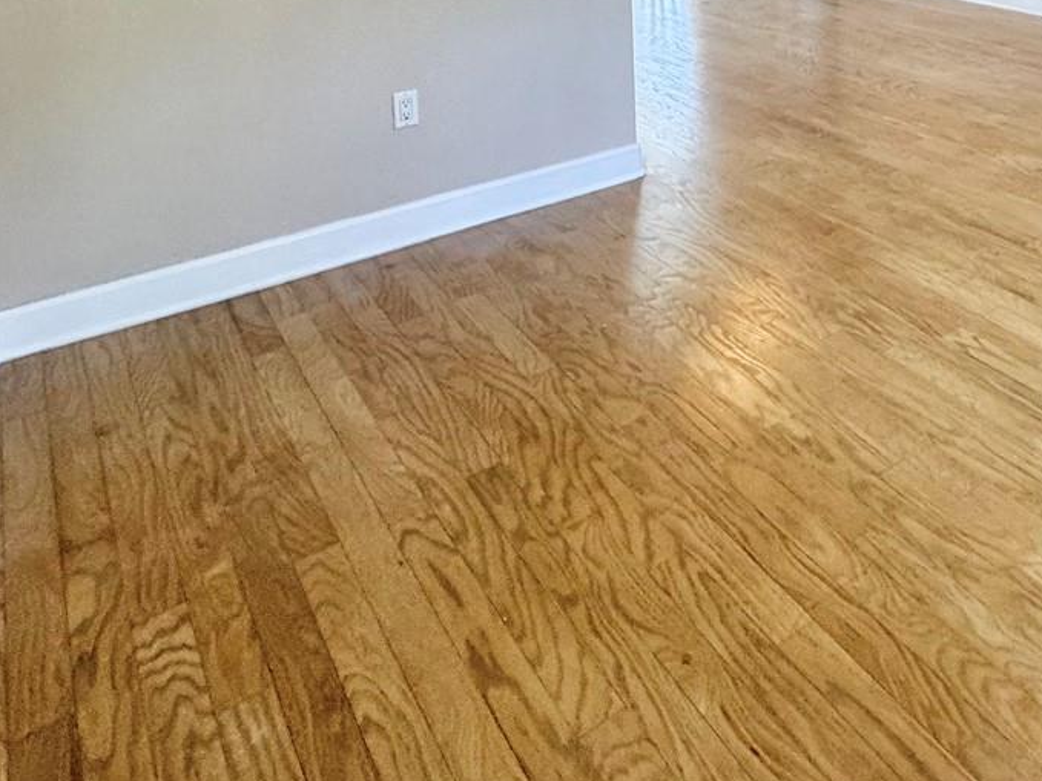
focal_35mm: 33
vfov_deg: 35.3
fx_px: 993
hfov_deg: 48.9
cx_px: 955
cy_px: -121
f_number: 2.2
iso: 160
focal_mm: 2.22
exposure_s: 1/120
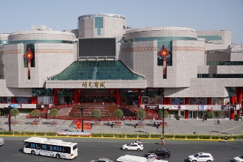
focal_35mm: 40
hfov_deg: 48.2
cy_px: 81
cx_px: 99
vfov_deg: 33.4
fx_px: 270
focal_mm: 22
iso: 160
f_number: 4
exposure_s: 1/2000
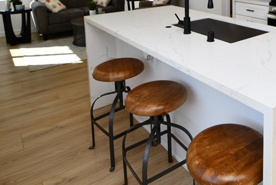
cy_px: 1
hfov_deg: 52.9
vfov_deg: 37.0
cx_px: 238
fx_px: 245
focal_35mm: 32
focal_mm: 11
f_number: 5.6
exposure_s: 1/125
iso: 180
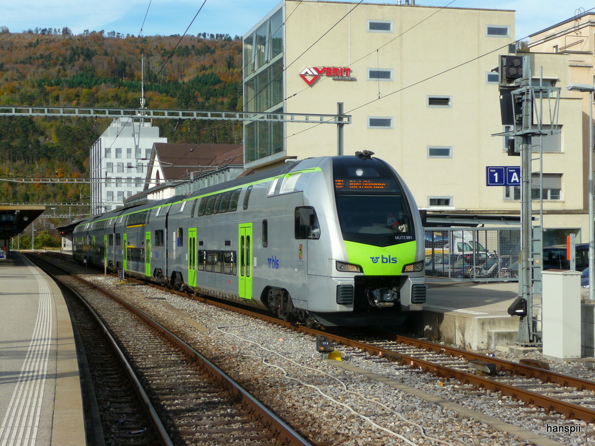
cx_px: 298
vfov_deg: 23.7
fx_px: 1066
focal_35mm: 62
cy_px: 223
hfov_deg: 31.2
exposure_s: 1/500
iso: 100
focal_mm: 10.5
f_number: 4.5
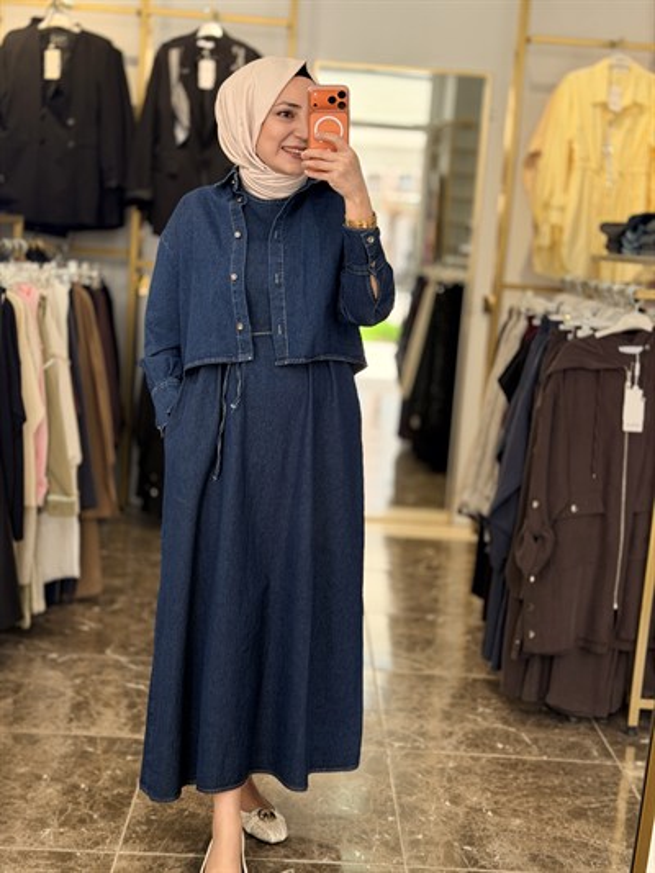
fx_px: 1211
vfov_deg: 39.6
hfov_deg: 30.3
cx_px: 328
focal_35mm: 48
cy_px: 436
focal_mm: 6.76
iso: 80
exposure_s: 1/503
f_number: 1.78
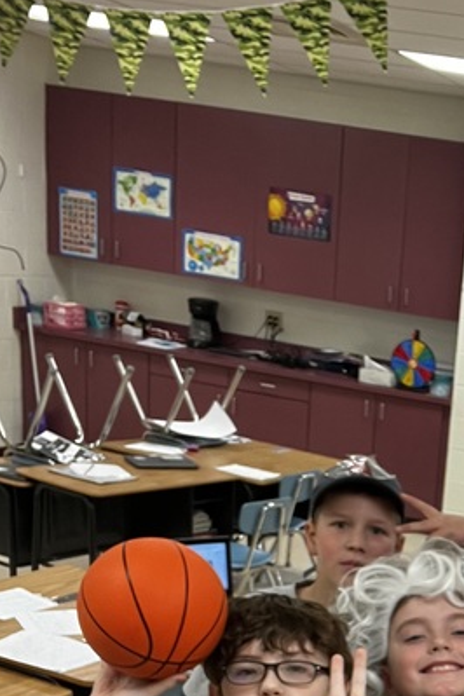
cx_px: 598
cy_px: 670
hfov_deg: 20.7
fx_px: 1160
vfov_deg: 31.3
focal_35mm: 60
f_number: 2.2
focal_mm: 2.71
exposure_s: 1/41
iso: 80
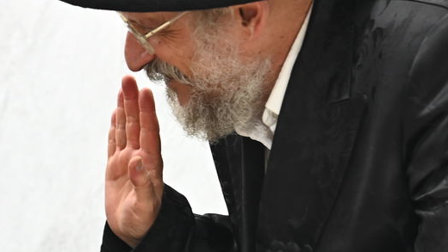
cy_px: 90
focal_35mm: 155
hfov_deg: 13.6
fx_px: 1842
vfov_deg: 7.8
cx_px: -33
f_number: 4
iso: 2000
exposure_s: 1/160
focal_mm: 55
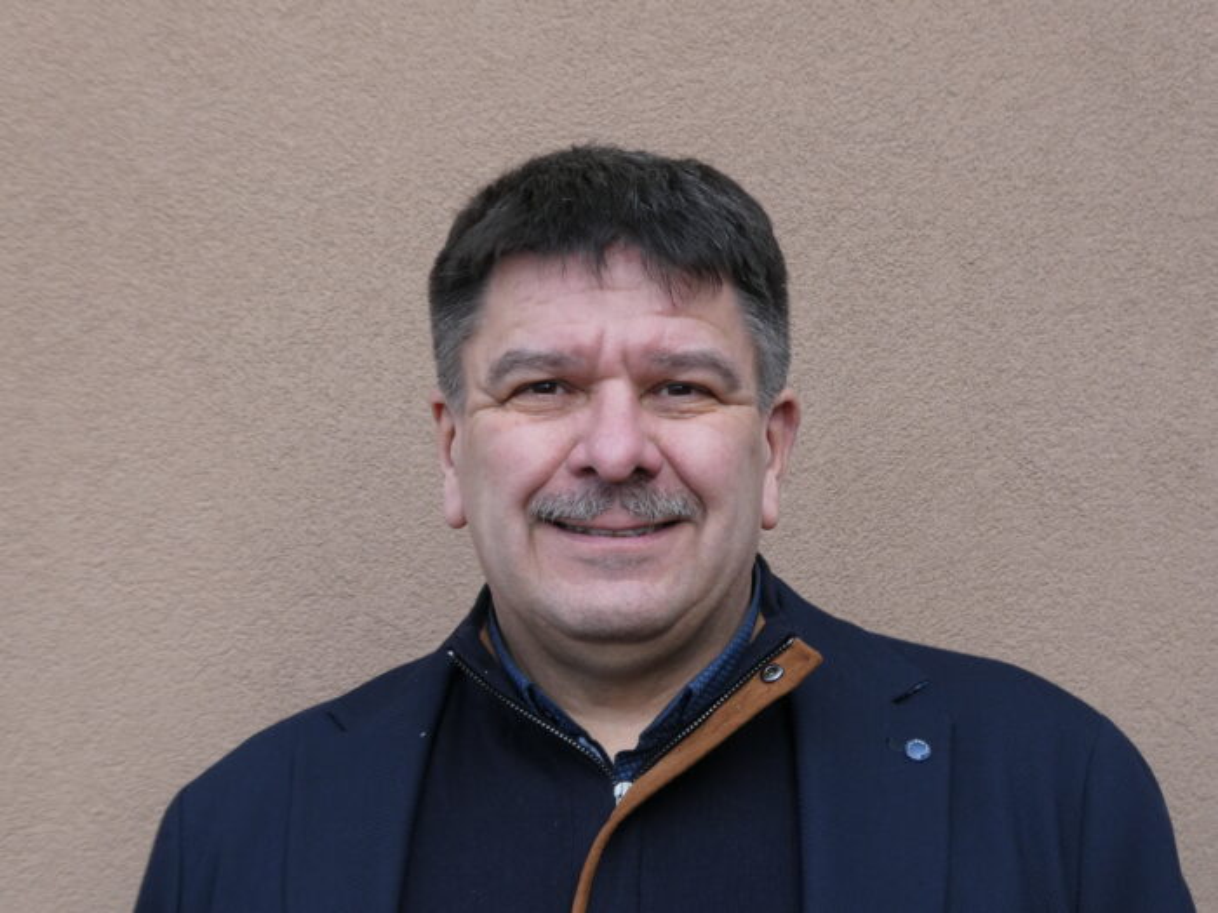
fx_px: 2463
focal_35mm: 70
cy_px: 456
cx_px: 609
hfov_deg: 27.8
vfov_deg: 21.0
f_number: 4.5
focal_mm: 12.5
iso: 80
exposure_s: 1/200
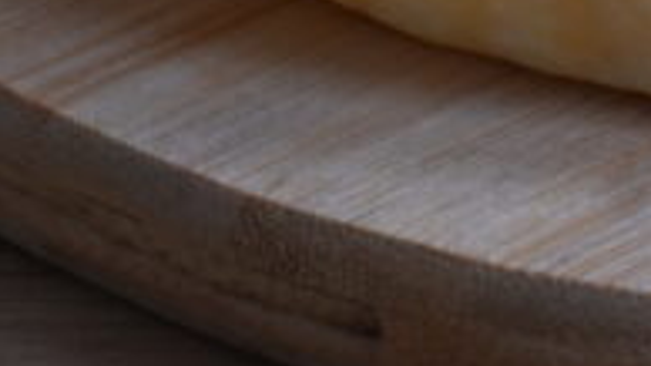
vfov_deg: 2.8
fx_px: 7455
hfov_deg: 5.0
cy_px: -374
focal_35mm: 432
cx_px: 987
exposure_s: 1/15
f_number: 11
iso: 640
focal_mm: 74
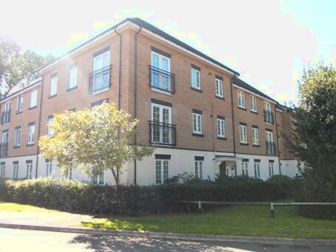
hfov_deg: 63.4
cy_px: 126
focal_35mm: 28
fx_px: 272
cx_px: 168
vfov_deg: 49.7
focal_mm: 4
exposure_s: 1/320
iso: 80
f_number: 2.7
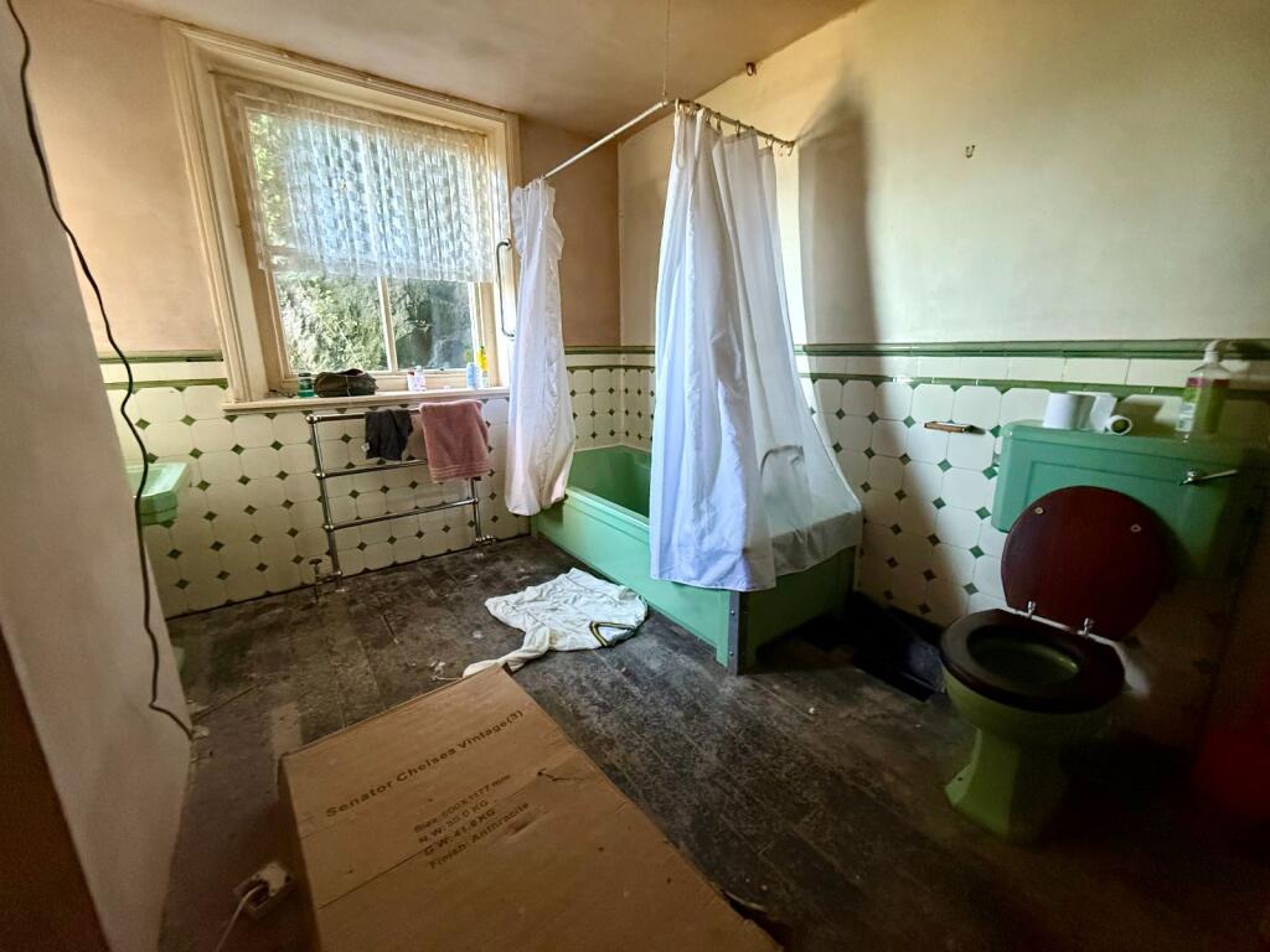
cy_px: 476
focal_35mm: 14
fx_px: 514
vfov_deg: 85.7
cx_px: 635
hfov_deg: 102.1
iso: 640
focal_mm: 2.22
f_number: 2.2
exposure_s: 1/60
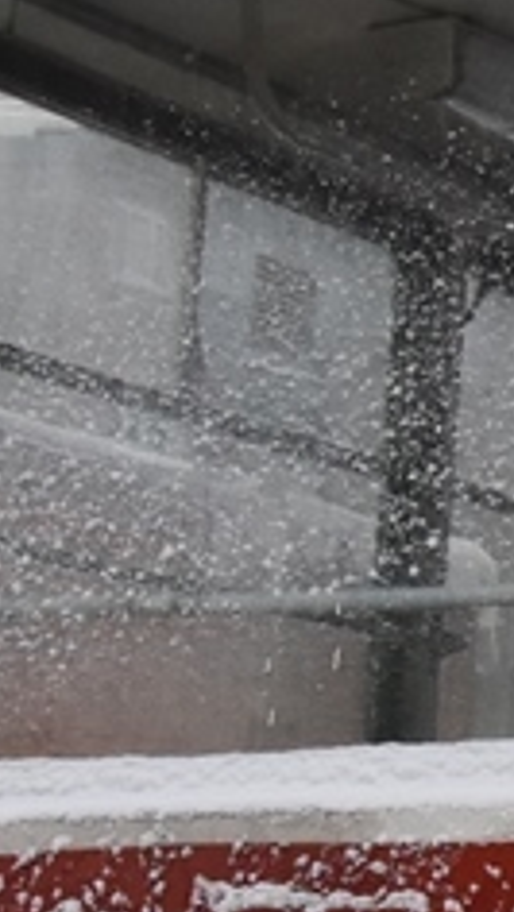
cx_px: 1689
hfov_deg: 6.5
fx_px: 4057
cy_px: 777
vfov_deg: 12.8
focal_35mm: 168
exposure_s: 1/250
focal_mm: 21
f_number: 8
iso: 800
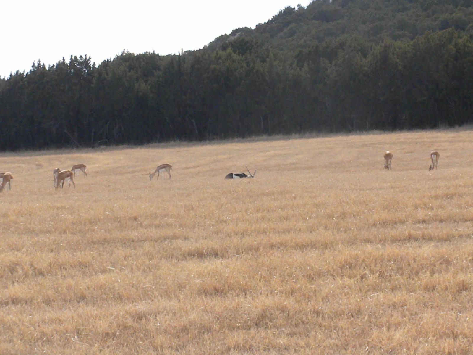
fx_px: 1626
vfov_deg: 12.5
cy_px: 178
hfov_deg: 16.6
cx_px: 236
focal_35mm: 119
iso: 640
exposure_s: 1/351
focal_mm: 21
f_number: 14
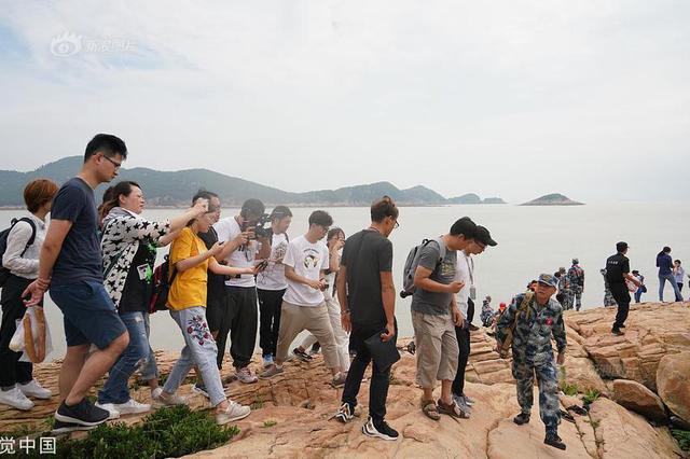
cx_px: 345
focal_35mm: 24
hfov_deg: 73.8
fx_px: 460
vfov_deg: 53.1
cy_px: 230
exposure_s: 1/5000
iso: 400
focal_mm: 24
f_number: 4
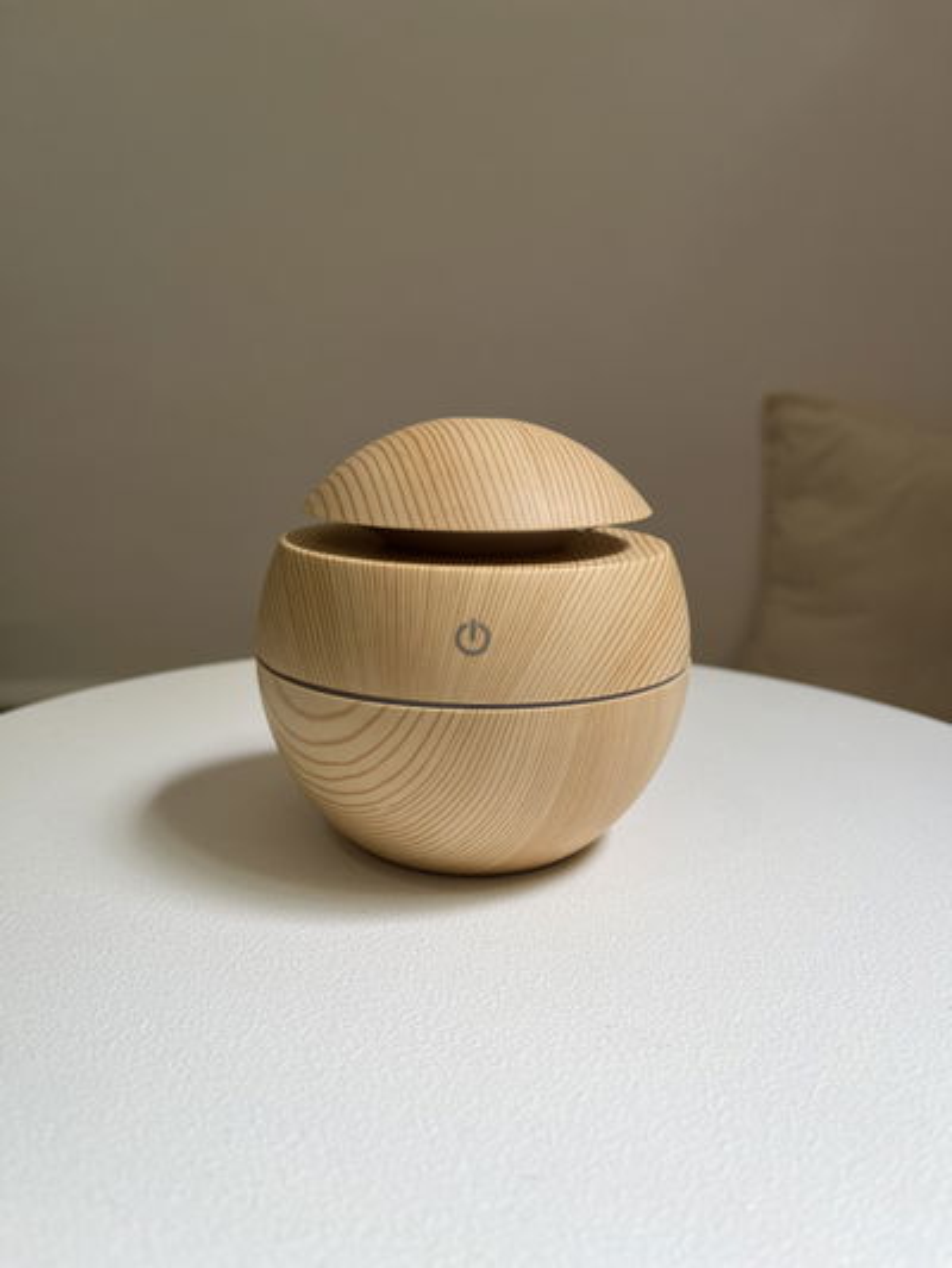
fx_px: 953
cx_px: 476
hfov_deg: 53.1
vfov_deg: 67.3
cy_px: 634
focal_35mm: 26
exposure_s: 1/188
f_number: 1.6
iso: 40
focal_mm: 5.1
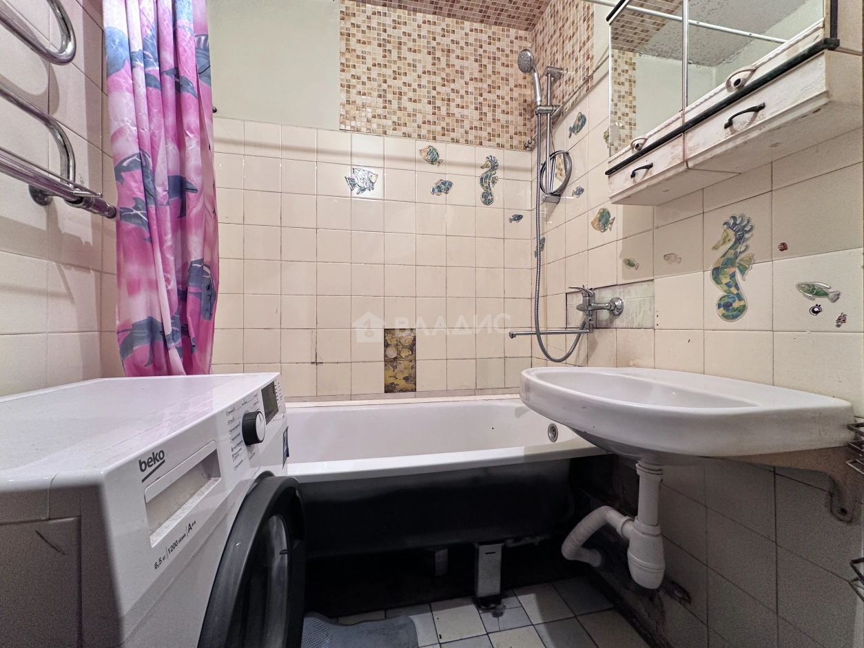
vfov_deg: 85.7
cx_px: 432
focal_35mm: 14
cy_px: 324
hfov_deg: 102.1
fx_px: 350
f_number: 2.2
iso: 200
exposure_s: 1/50
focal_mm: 2.22
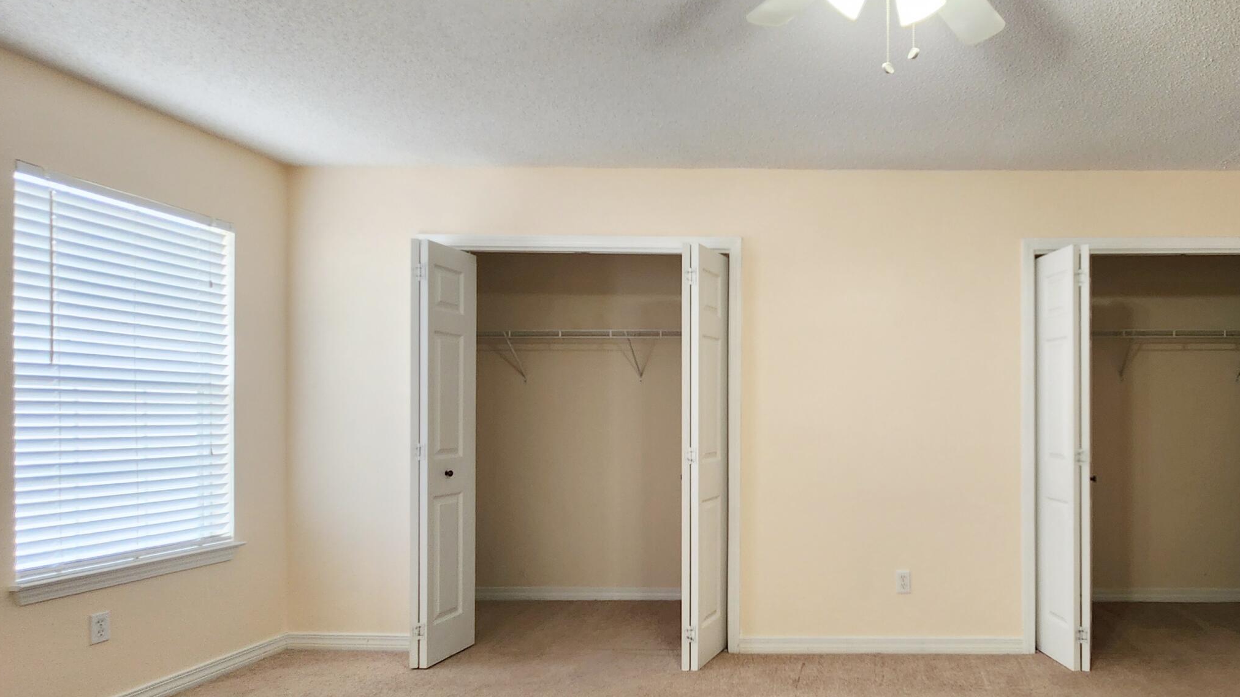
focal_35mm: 21
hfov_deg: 78.9
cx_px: 894
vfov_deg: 53.3
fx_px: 690
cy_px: 407
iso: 160
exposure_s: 1/60
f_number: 2.2
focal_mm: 2.2
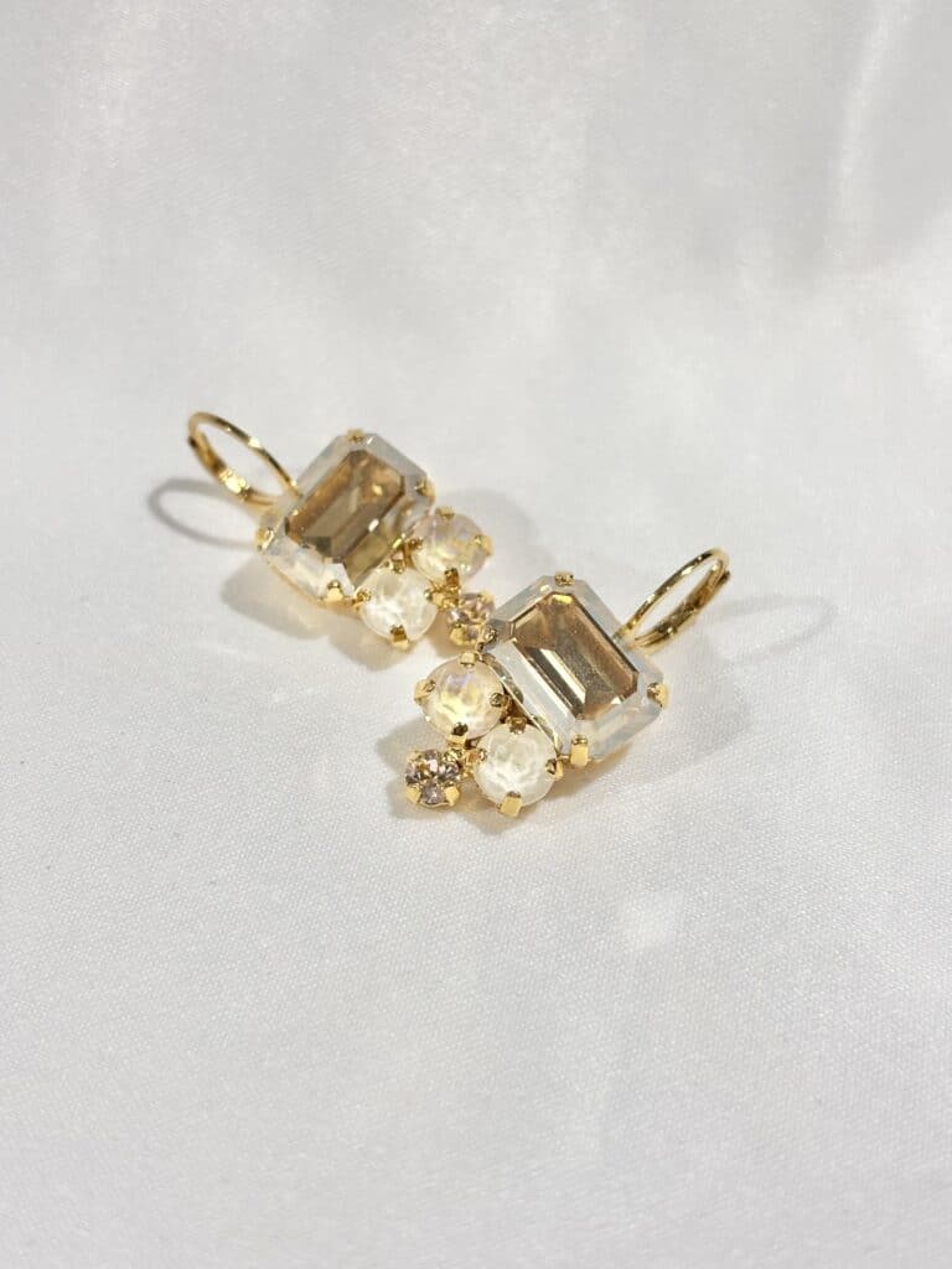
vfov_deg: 36.8
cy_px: 634
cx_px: 476
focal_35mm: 52
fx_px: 1907
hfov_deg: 28.0
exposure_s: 1/255
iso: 32
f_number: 1.6
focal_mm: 5.96
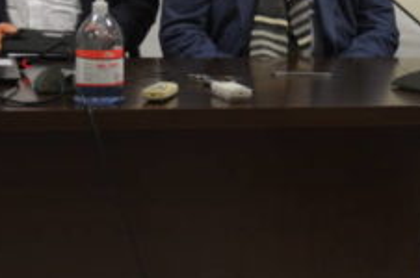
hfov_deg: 15.1
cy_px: -65
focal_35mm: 134
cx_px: 394
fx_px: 1561
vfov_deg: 10.0
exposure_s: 1/30
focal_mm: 32
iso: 800
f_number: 4.8
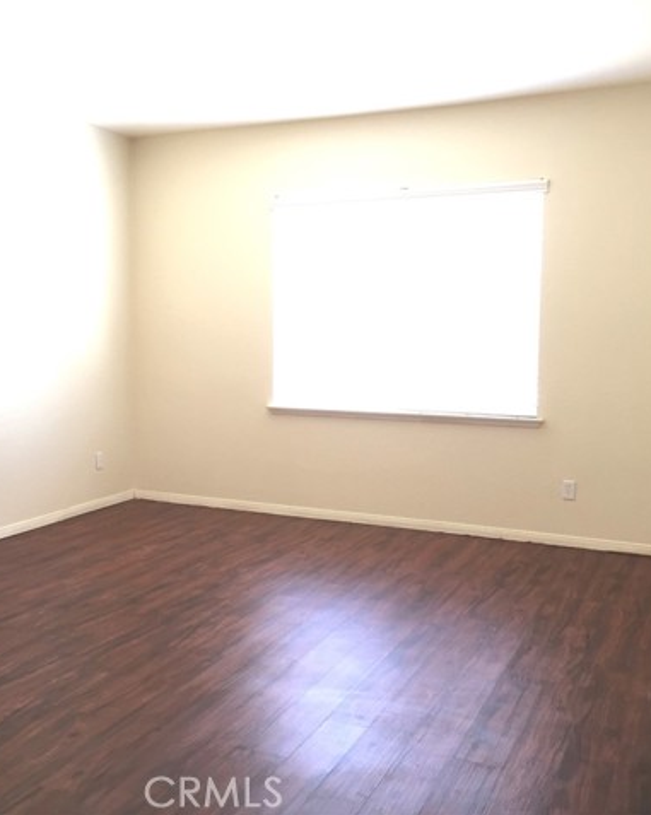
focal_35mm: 38
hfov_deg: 38.7
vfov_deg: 48.0
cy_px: 407
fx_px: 916
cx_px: 222
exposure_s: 1/30
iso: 100
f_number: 2.2
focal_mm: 4.15
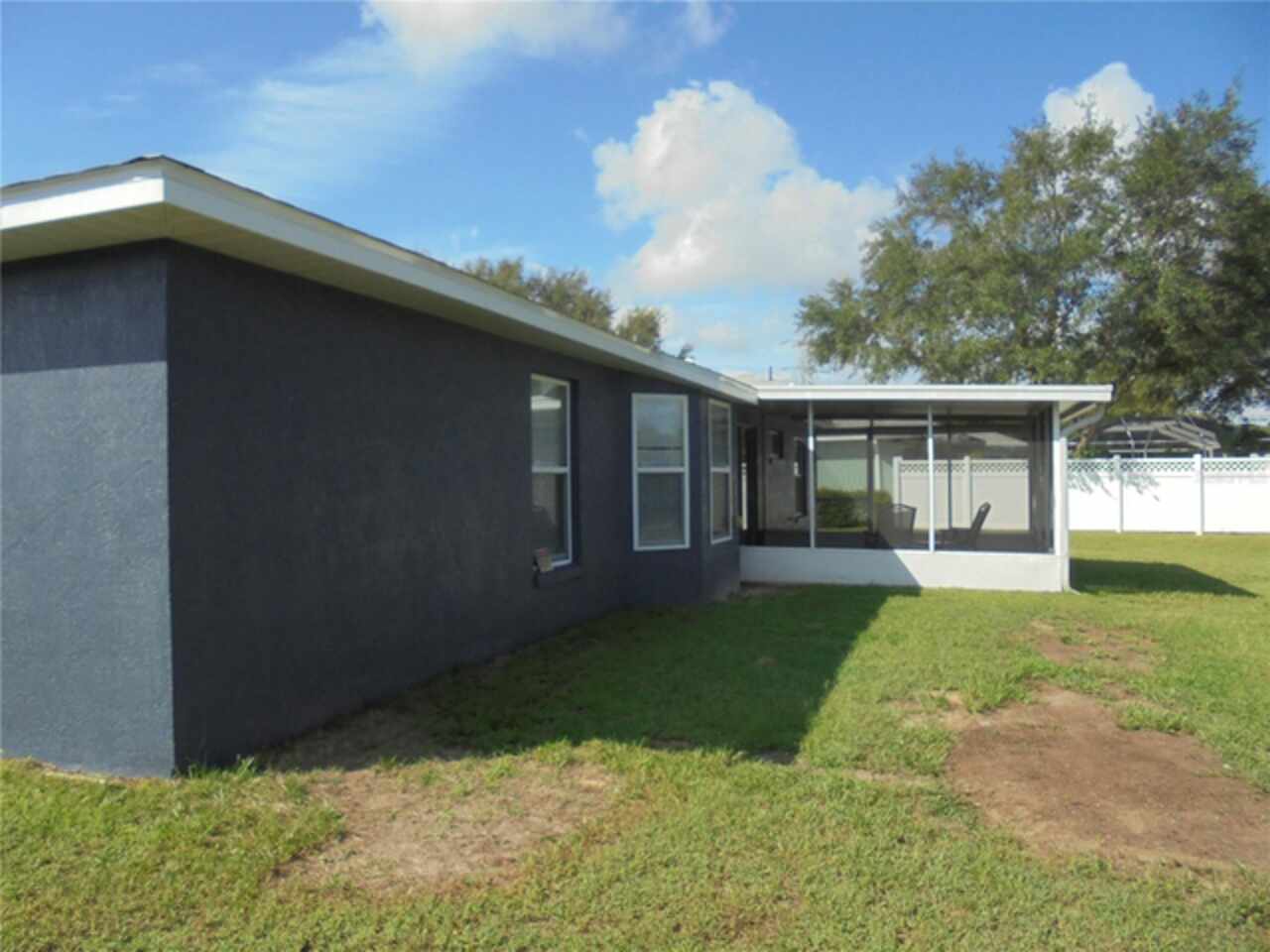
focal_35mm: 26
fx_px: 954
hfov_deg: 67.3
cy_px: 476
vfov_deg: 53.1
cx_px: 635
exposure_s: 1/640
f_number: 3.5
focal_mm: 4.6
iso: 100
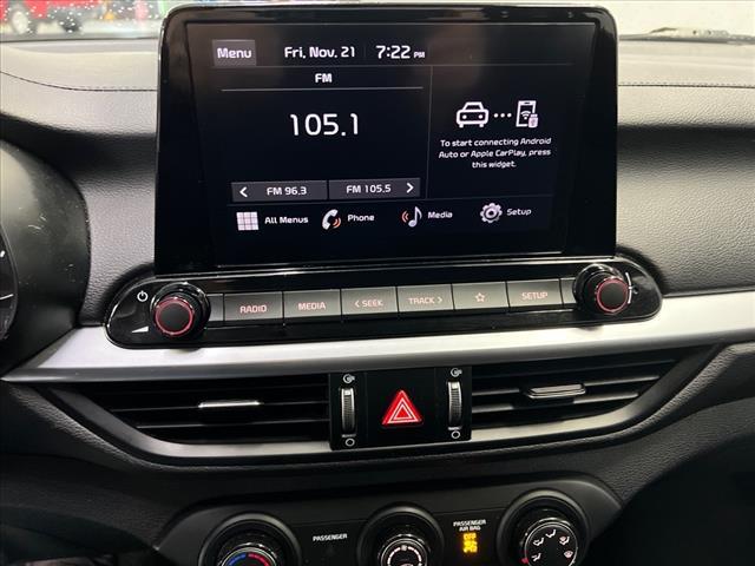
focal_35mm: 26
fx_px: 567
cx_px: 378
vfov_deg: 53.1
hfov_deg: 67.3
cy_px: 283
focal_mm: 5.7
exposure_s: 1/40
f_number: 1.5
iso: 640
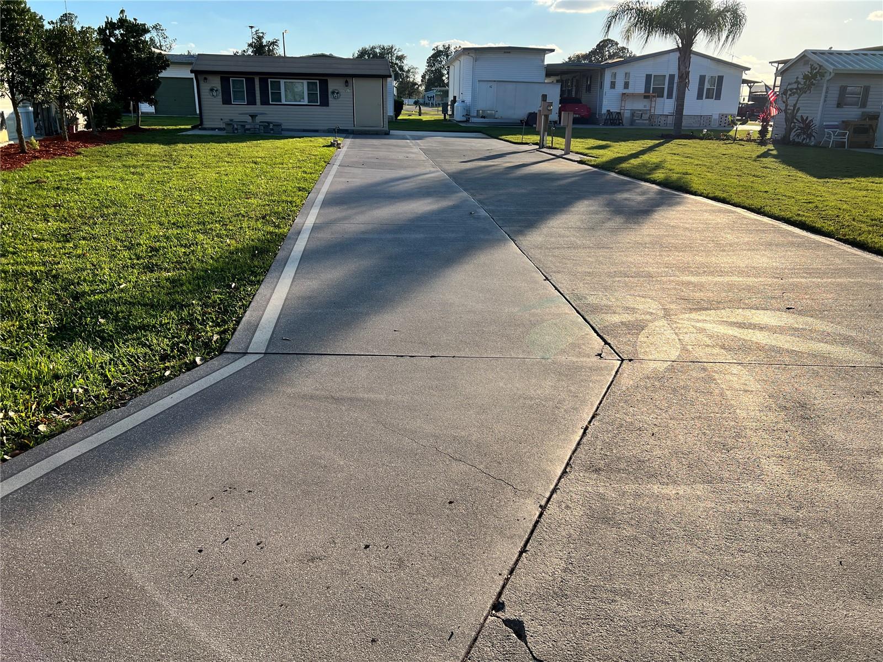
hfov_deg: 67.3
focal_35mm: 26
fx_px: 663
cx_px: 442
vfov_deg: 53.1
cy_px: 331
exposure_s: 1/2994
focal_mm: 5.7
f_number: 1.5
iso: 50
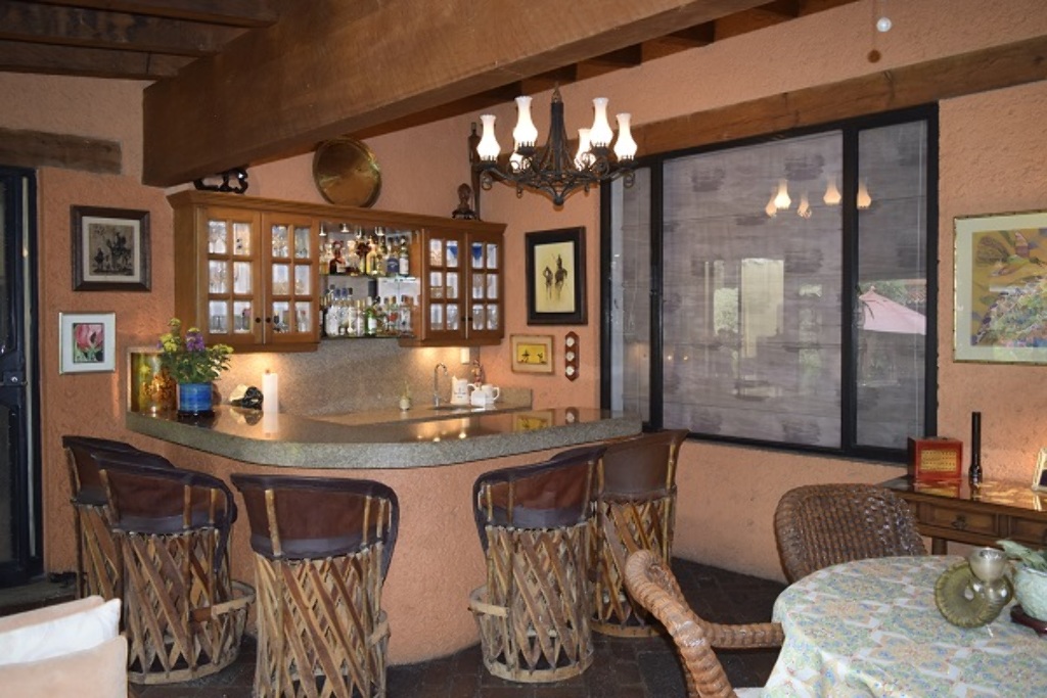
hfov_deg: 67.4
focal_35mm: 27
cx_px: 524
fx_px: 785
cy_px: 349
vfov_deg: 47.9
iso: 900
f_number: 3.5
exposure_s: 1/60
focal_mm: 18
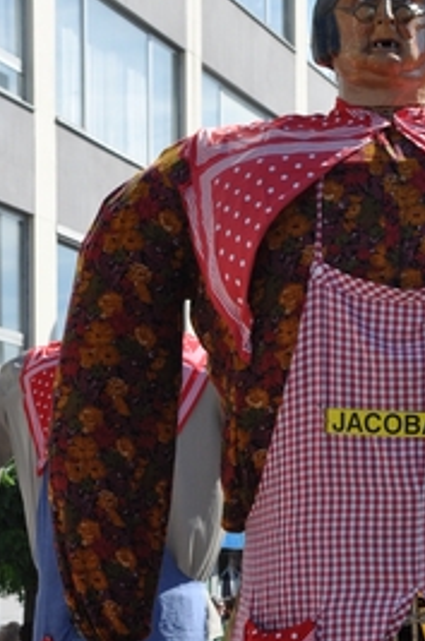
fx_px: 1920
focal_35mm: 108
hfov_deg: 12.6
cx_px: 353
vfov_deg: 18.7
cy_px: 552
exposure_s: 1/1250
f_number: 5.6
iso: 400
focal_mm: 32
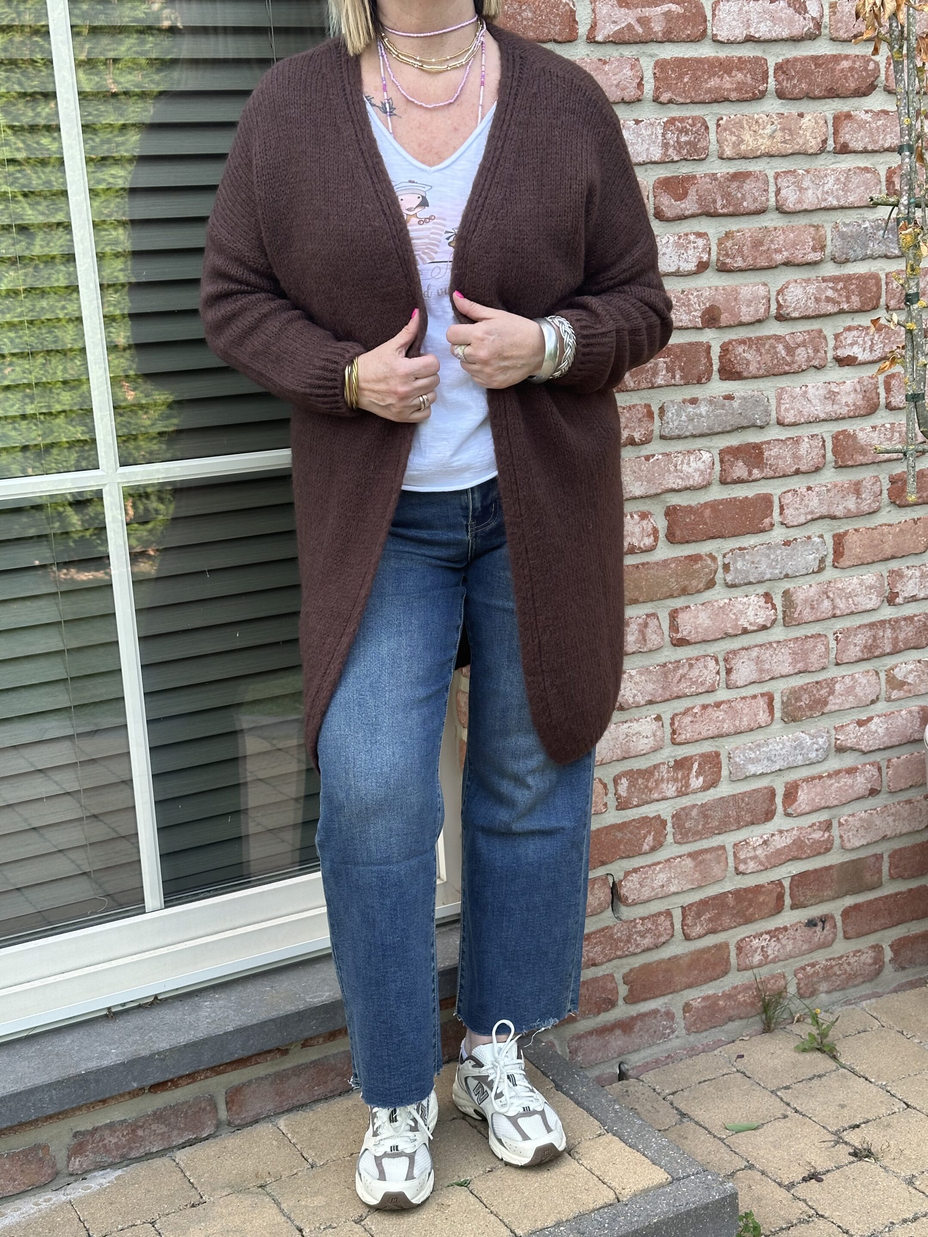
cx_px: 464
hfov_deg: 30.3
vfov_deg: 39.7
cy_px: 618
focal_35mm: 48
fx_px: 1716
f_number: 1.78
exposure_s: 1/238
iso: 50
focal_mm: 6.86
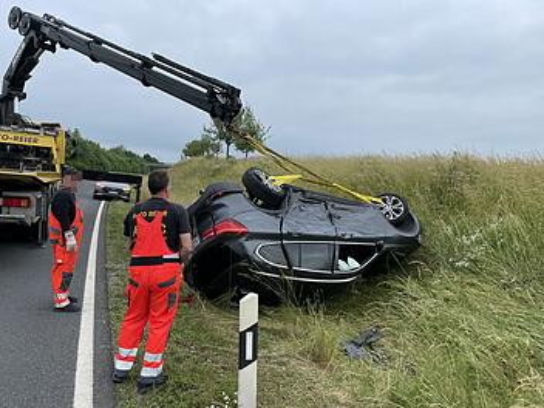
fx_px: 409
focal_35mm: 26
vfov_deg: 53.1
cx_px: 272
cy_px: 204
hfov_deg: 67.3
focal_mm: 4.2
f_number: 1.6
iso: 32
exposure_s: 1/1043
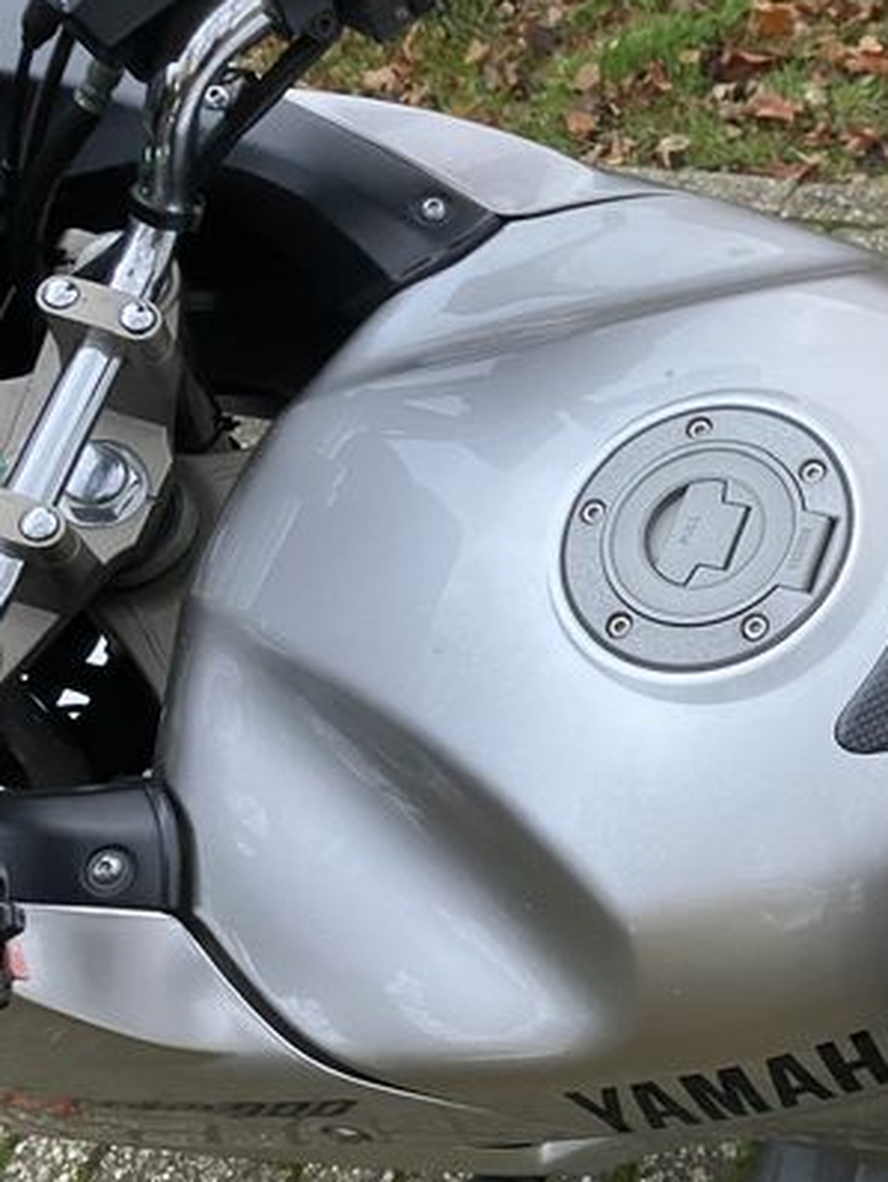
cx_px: 737
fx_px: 1538
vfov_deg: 42.0
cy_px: 630
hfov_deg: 31.2
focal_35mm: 45
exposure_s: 1/60
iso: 200
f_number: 1.8
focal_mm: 3.99
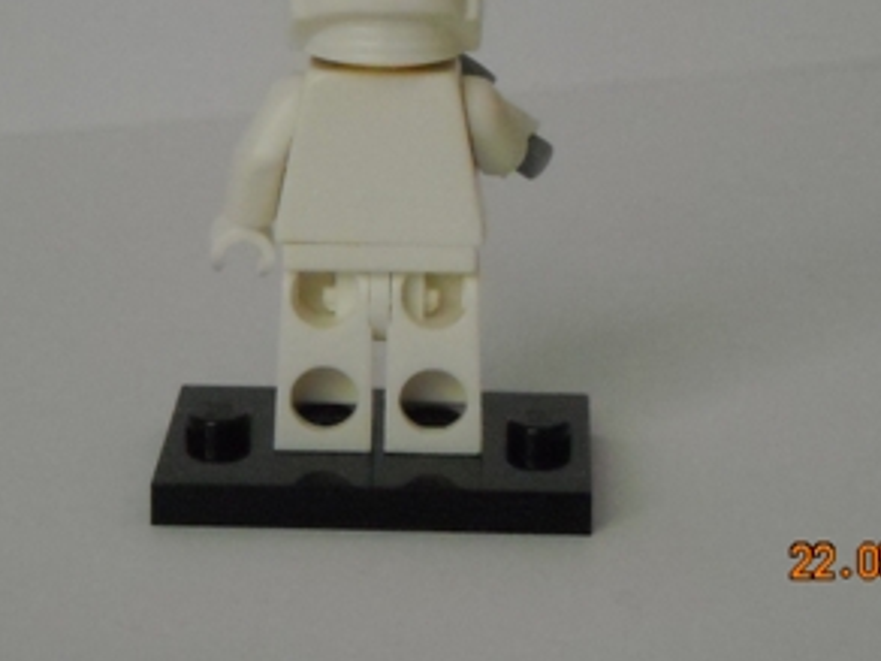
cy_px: 160
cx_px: 395
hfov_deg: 12.3
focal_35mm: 161
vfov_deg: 9.2
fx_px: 4098
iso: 800
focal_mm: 17.1
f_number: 4.7
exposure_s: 1/67
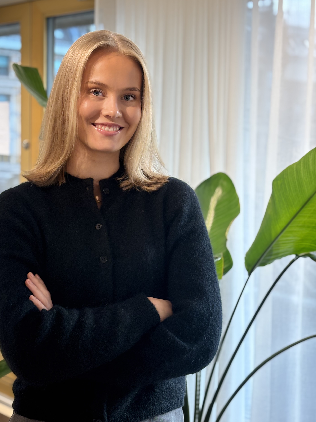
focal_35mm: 56
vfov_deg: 34.3
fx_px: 682
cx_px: 146
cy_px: 196
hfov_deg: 26.1
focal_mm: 5.96
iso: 40
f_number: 1.6
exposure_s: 1/121
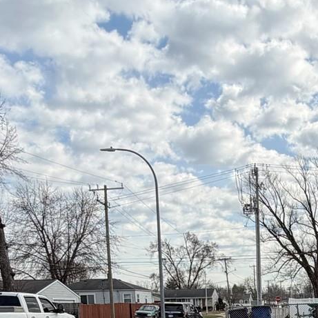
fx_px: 572
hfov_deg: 29.3
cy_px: 396
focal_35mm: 55
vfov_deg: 26.9
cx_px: 309
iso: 20
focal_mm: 2.22
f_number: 2.2
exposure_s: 1/942
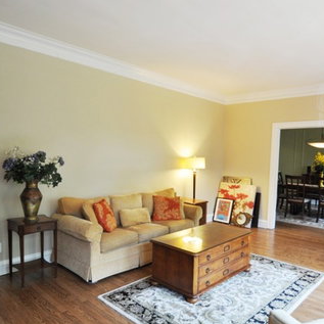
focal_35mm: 27
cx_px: 172
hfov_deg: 59.0
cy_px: 162
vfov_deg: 59.1
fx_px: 286
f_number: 4
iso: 450
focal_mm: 14
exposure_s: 1/60
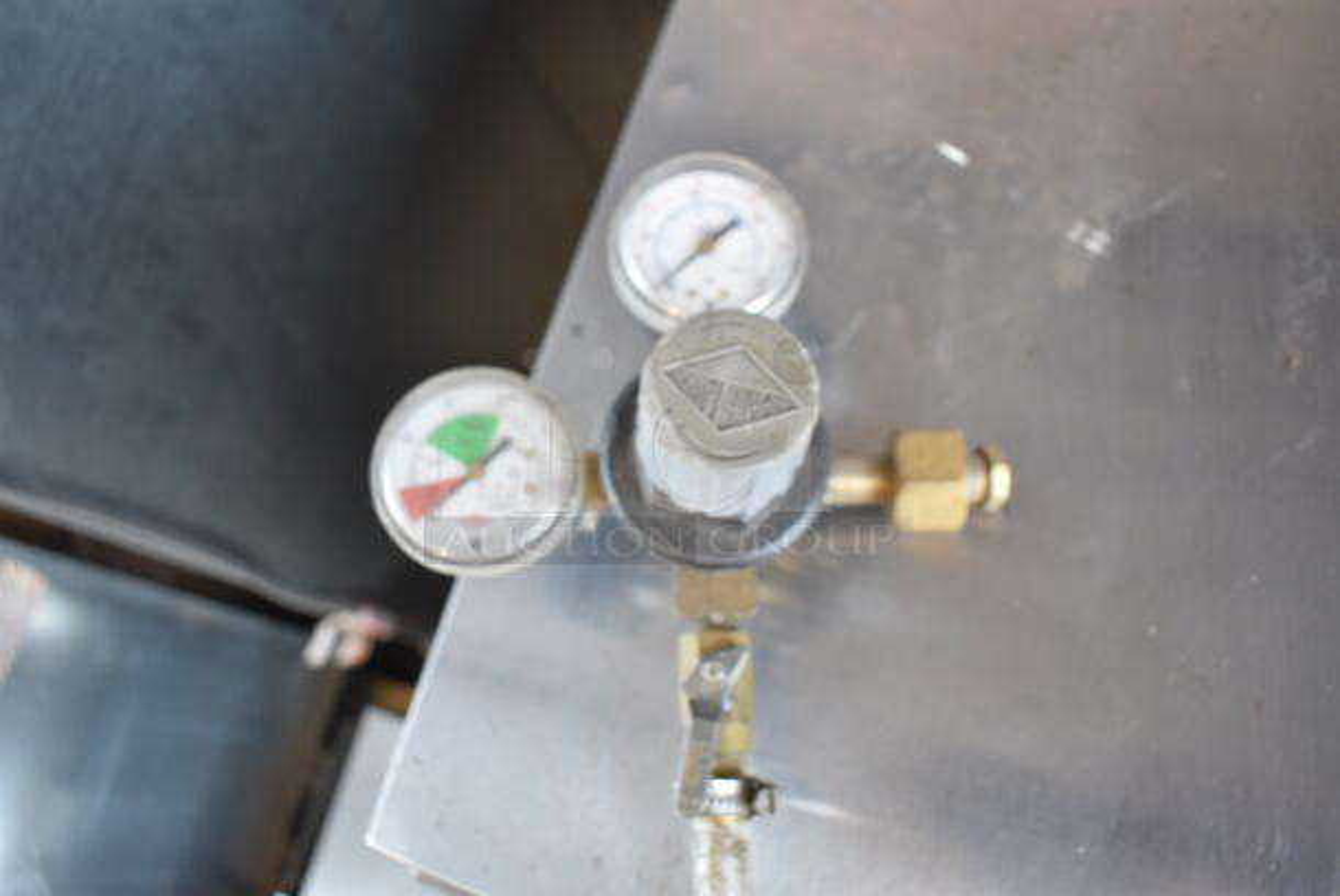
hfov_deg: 67.3
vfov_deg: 48.0
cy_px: 448
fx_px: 1006
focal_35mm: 27
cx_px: 670
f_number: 4
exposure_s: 1/60
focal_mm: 18
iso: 1000
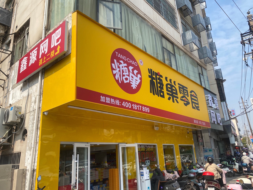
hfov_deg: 67.3
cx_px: 126
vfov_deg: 53.1
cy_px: 95
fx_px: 190
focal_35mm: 26
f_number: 1.8
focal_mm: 4.25
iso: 32
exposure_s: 1/2463
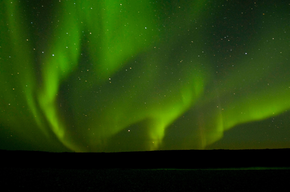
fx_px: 290
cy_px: 96
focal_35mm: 36
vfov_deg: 36.8
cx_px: 145
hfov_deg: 53.2
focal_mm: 24
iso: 800
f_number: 2.8
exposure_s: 30
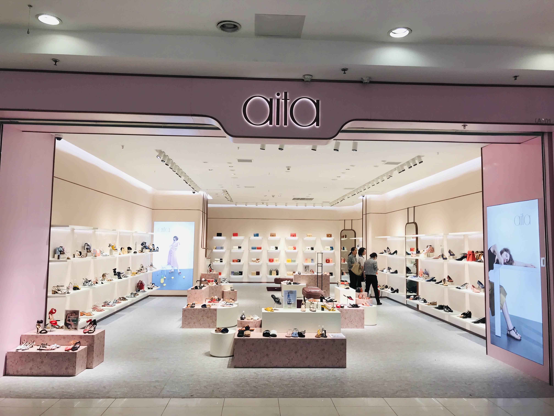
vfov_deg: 49.7
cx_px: 277
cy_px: 208
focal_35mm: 28
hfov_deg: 63.4
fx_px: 448
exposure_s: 1/116
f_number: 1.8
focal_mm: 3.99
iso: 20
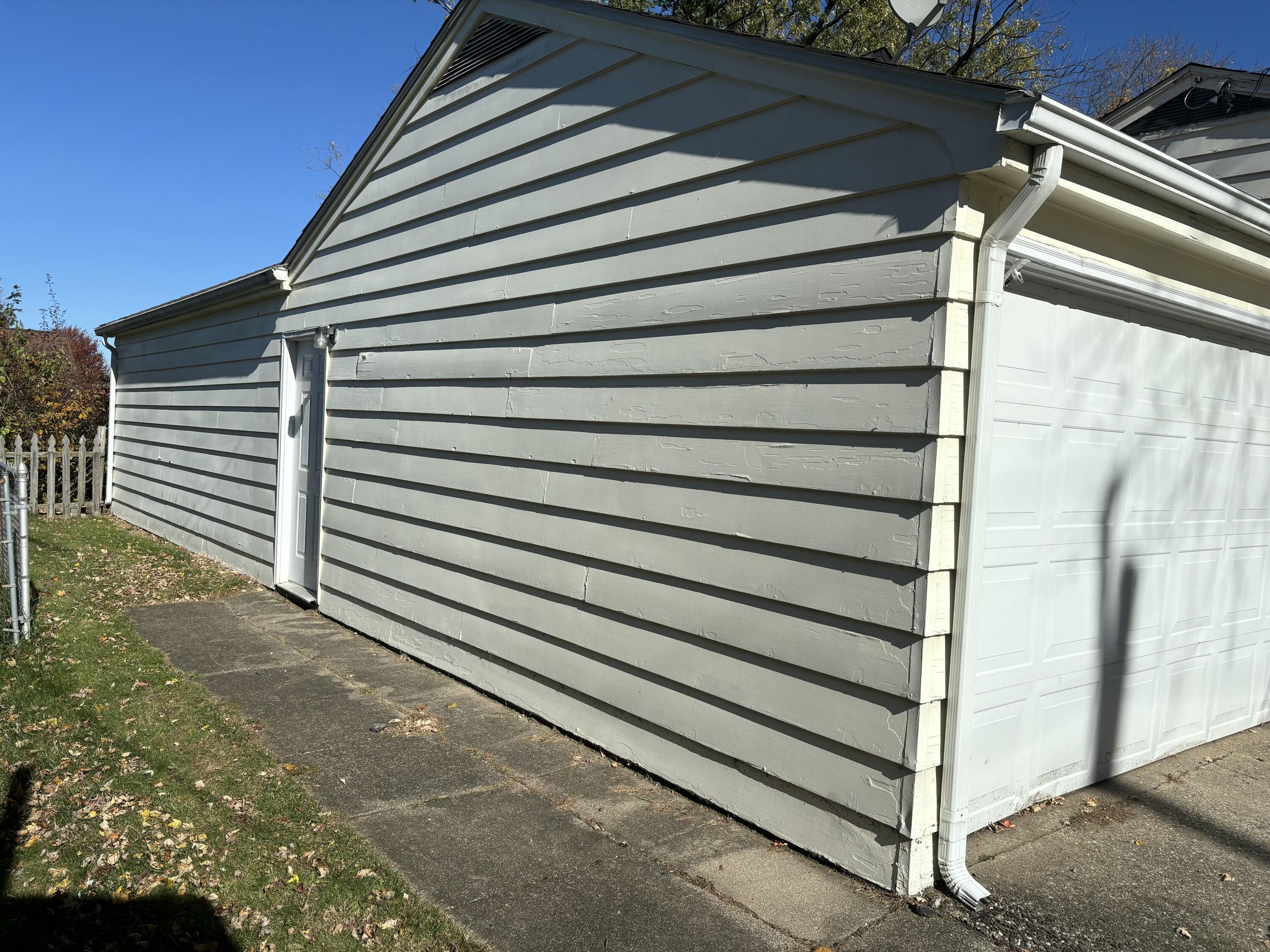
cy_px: 476
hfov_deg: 67.3
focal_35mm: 26
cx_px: 635
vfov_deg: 53.1
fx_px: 954
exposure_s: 1/7692
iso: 50
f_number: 1.6
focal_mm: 5.96
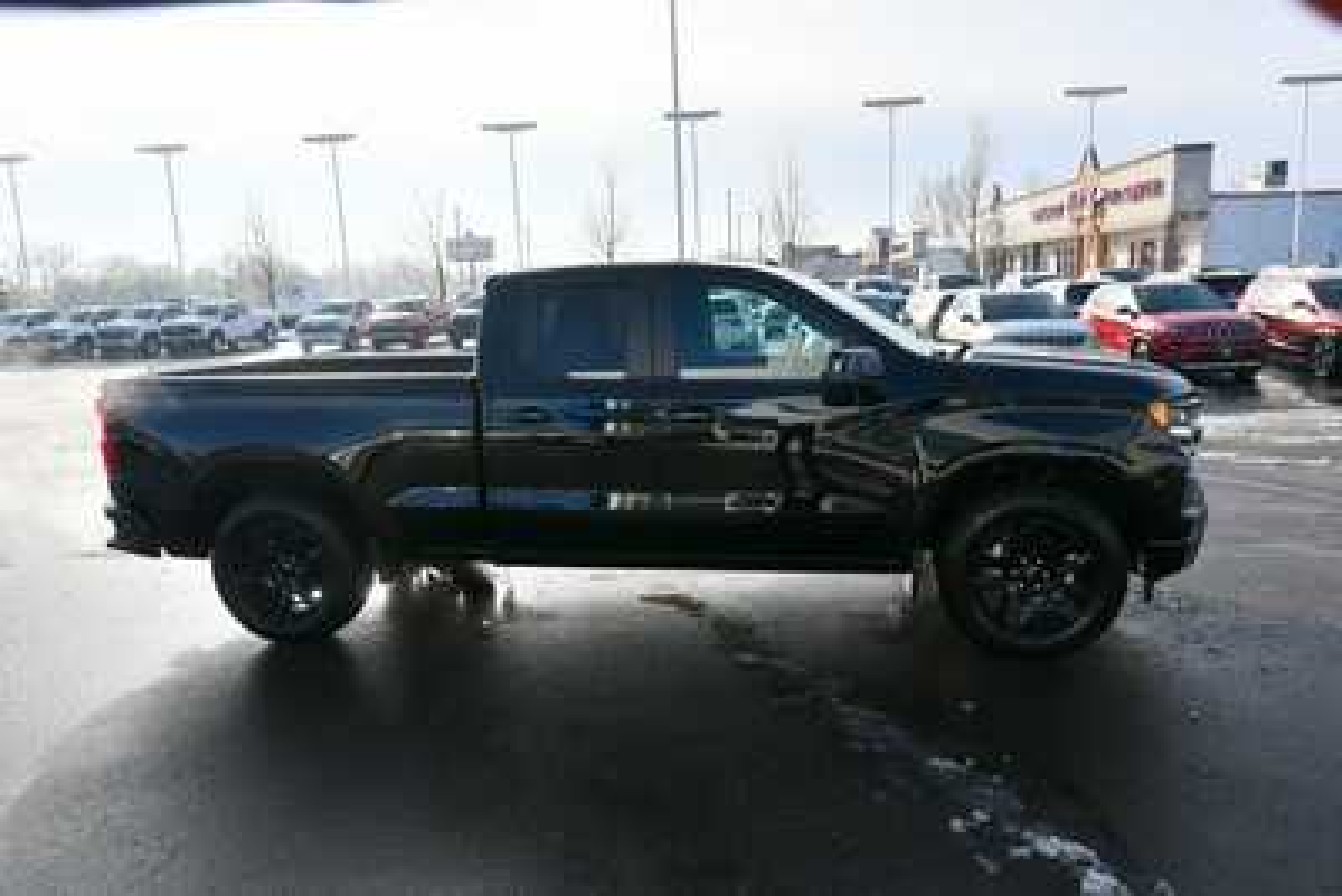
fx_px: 820
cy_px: 448
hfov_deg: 78.6
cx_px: 671
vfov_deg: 57.3
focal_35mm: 22
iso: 110
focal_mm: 15
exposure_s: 1/250
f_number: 8
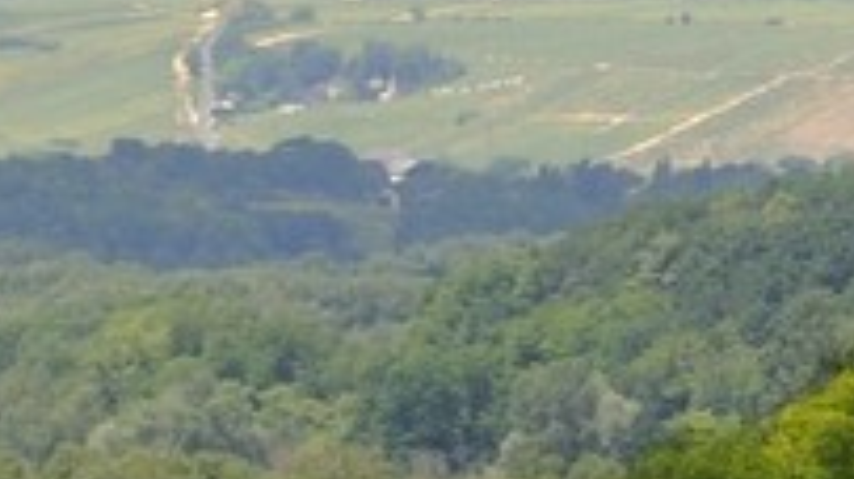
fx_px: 25194
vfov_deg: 1.1
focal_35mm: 1113
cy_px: 714
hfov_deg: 1.9
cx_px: -2066
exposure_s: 1/320
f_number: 9
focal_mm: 135
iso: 200
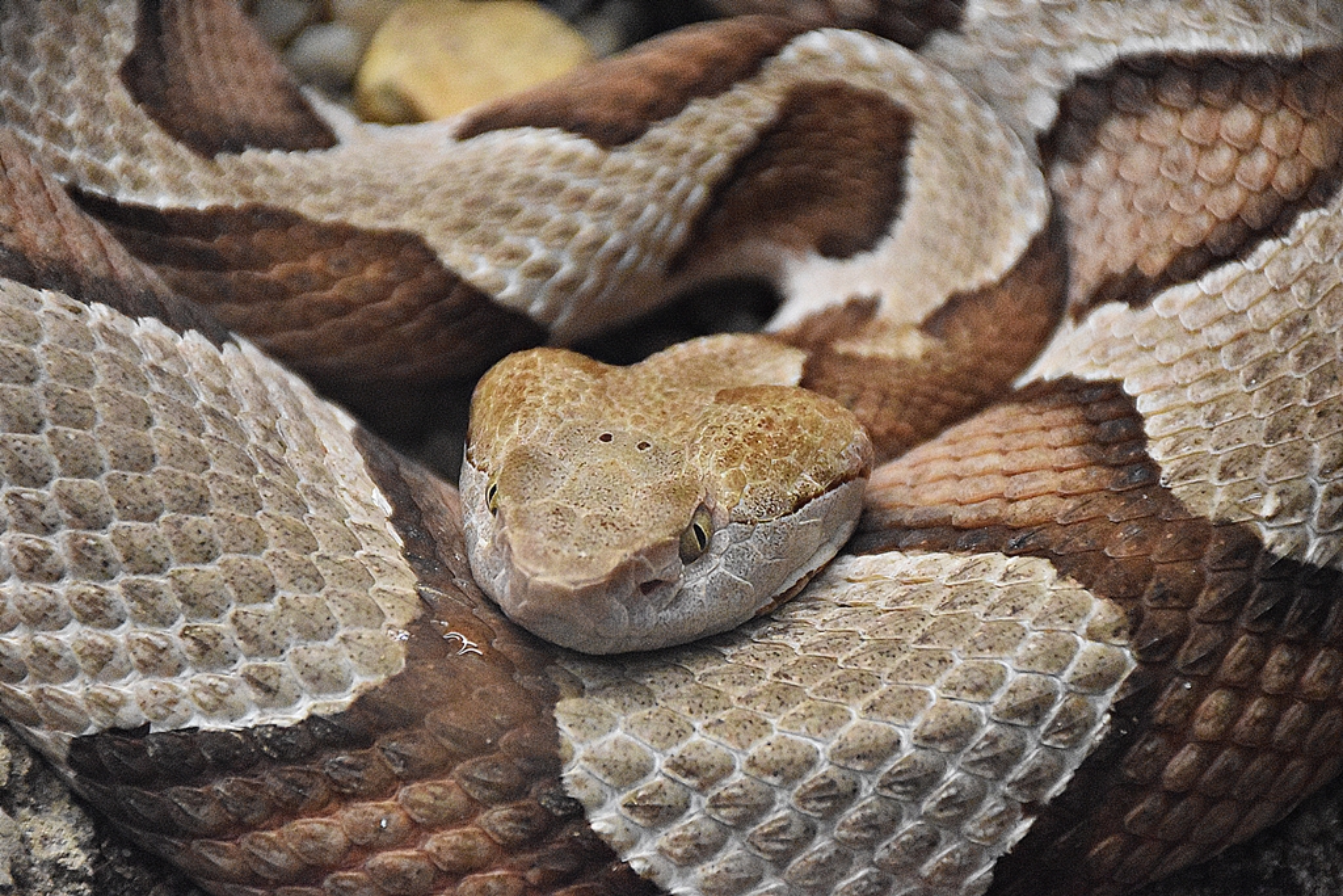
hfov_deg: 9.8
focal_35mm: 210
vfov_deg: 6.5
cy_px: 448
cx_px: 672
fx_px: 7835
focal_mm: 140
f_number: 5.6
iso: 8000
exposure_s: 1/500
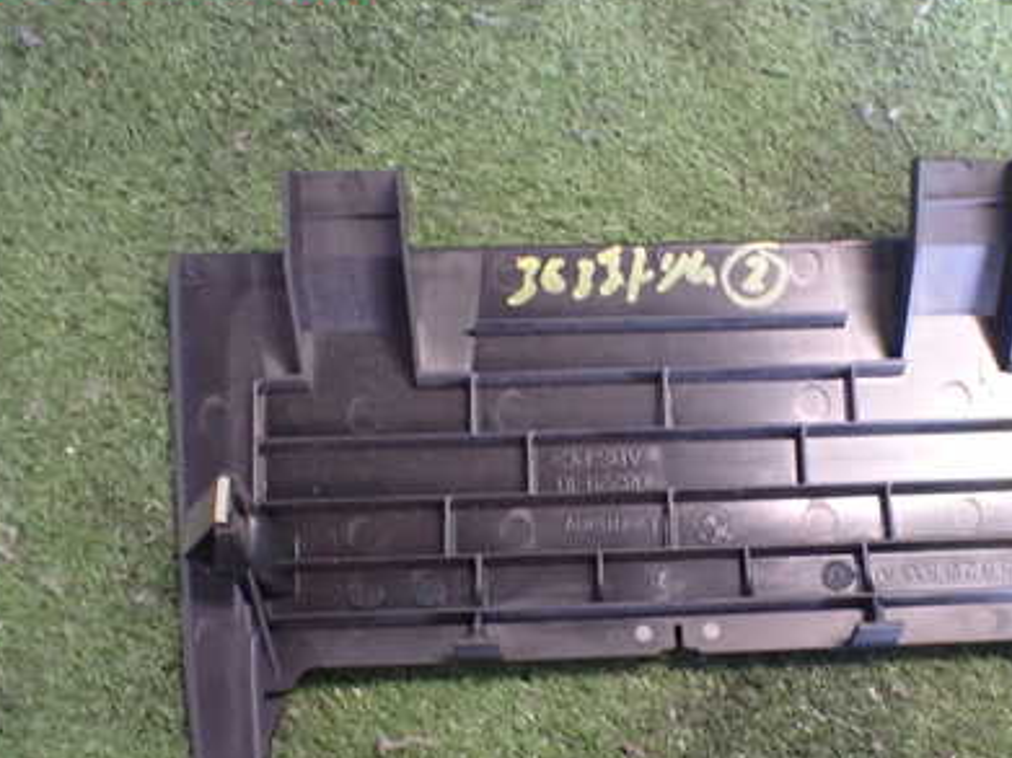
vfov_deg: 31.2
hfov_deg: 40.8
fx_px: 1344
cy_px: 525
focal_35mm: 46
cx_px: 655
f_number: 2.3
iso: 800
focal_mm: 5.4
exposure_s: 1/50
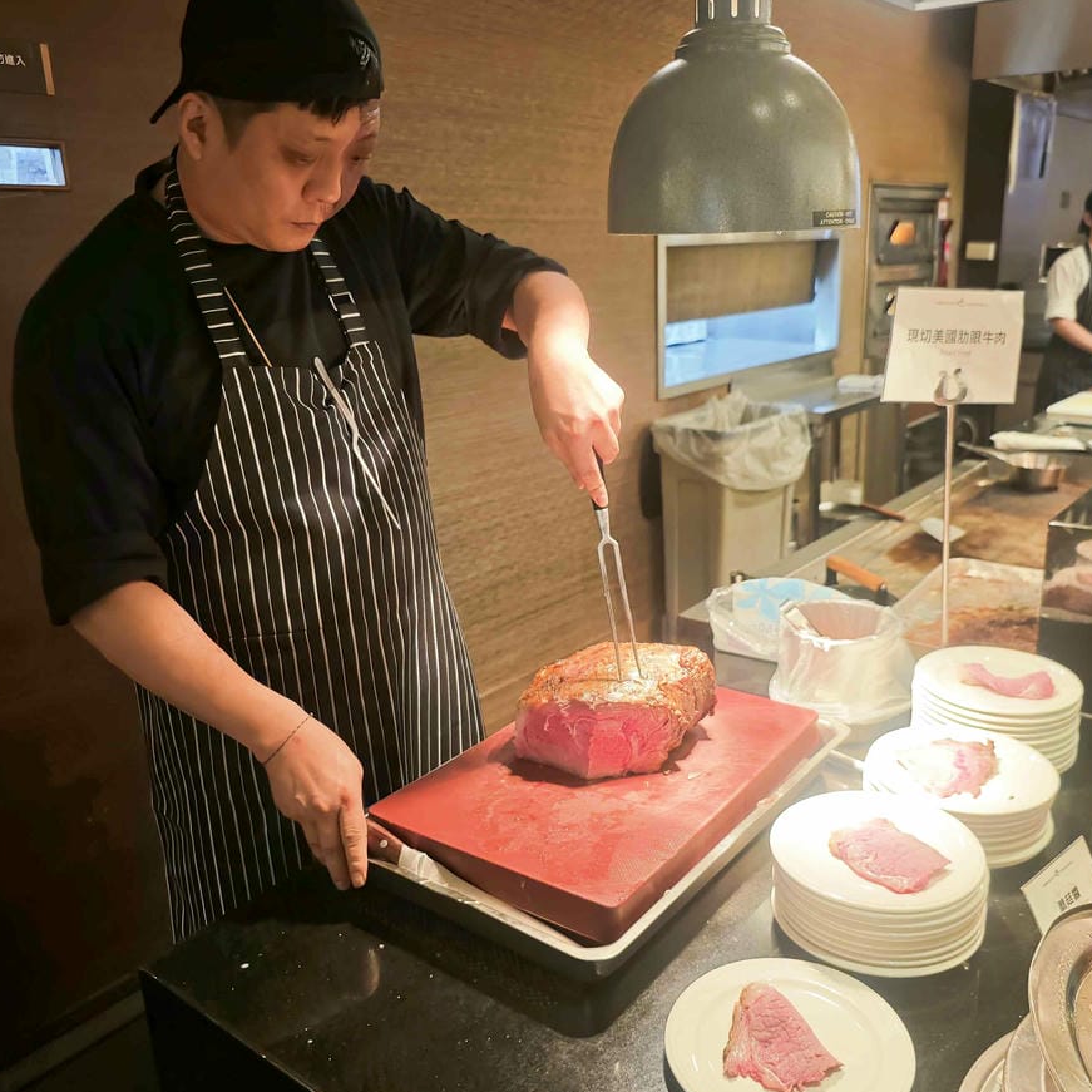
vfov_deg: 57.3
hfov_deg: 57.1
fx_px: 999
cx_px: 618
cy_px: 542
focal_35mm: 28
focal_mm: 8.72
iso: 800
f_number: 1.63
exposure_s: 1/400
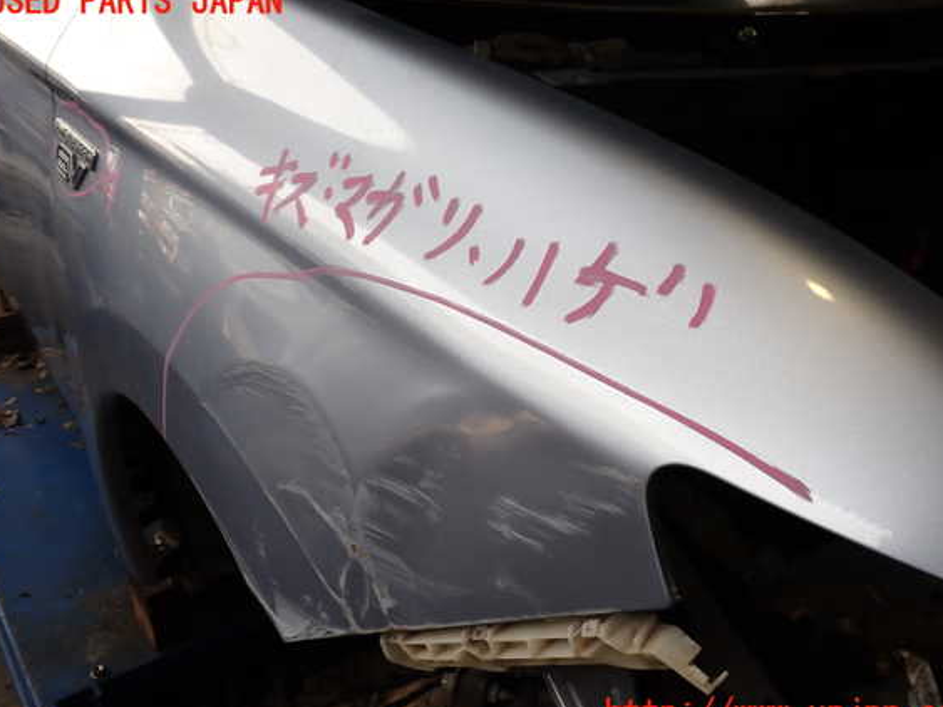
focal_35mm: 32
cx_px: 481
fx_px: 872
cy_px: 359
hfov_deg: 56.8
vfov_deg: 44.1
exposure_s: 1/160
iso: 100
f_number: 3.2
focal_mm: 5.4
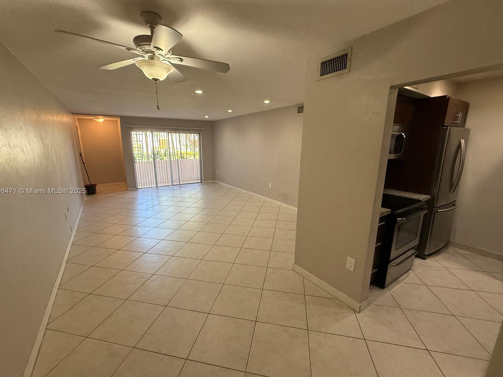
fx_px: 218
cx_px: 248
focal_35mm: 15
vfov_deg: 81.7
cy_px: 192
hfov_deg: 98.2
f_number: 2.2
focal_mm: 2.22
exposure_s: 1/120
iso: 250
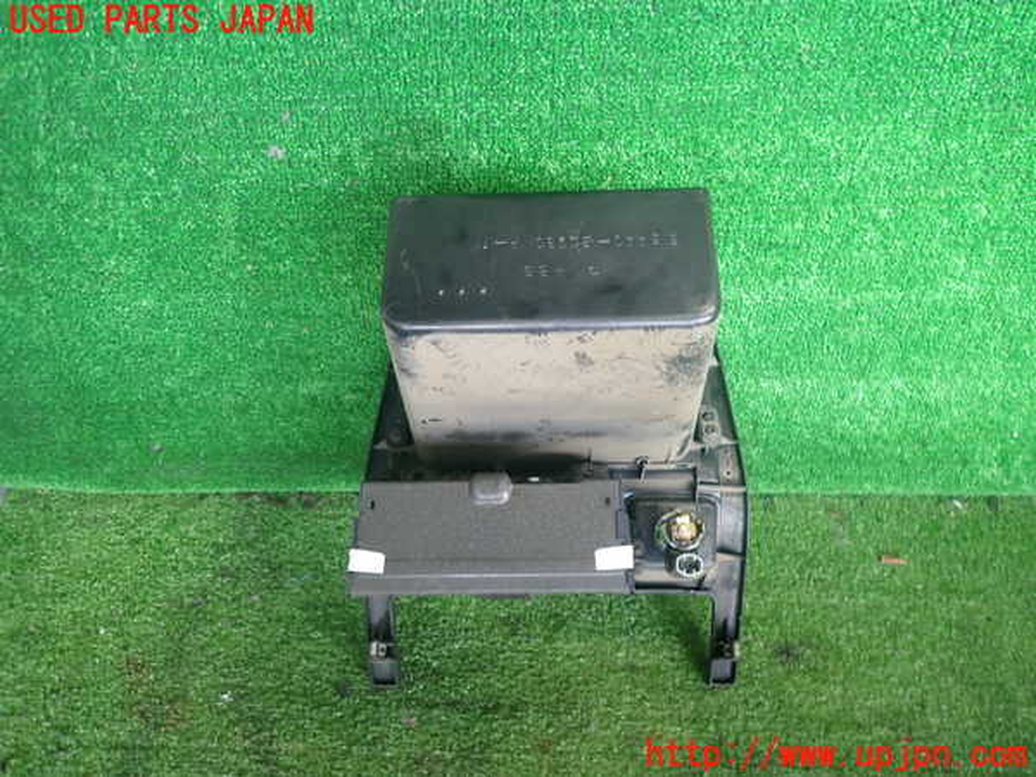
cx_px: 518
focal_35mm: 25
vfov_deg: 54.9
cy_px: 388
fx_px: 748
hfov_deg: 69.4
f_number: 2
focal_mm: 4.5
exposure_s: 1/60
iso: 200
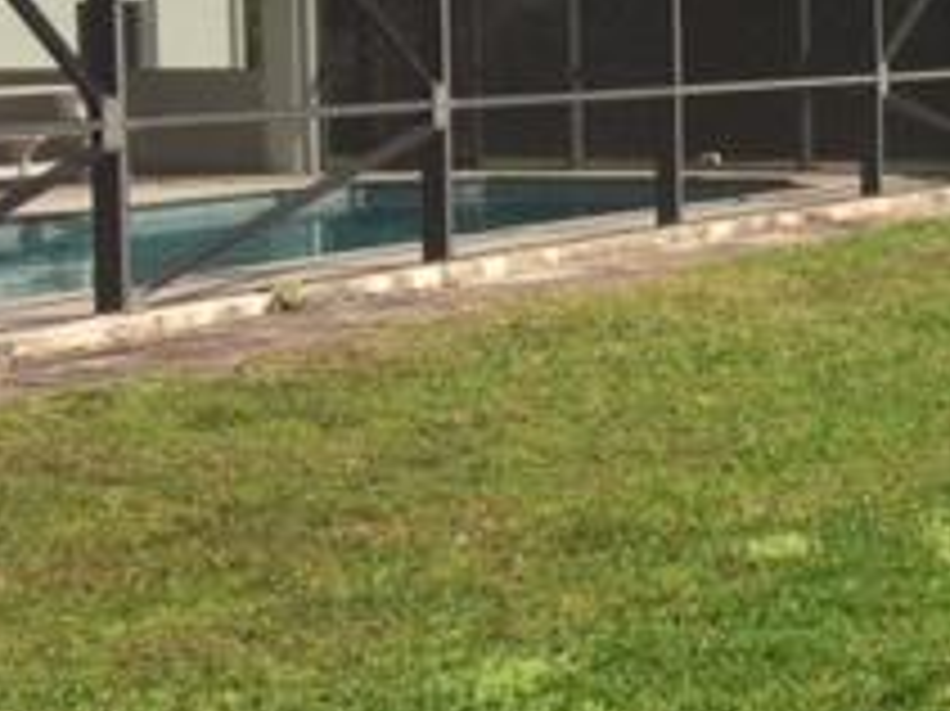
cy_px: 135
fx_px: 2414
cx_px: 1387
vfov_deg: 16.6
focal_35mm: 88
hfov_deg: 19.6
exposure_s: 1/2564
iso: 32
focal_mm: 4.15
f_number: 2.2
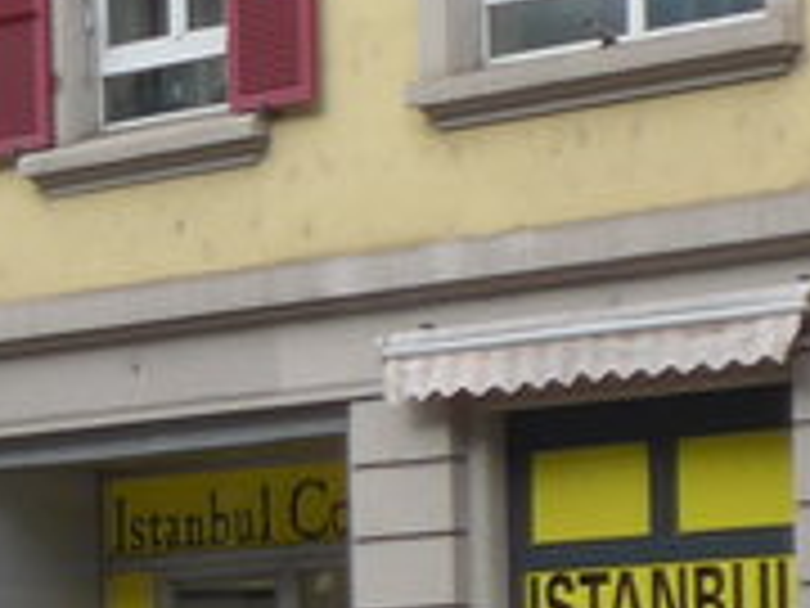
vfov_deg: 5.3
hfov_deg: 6.5
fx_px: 6552
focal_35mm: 280
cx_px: -1490
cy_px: 842
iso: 80
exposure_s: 1/800
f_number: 2.8
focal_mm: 9
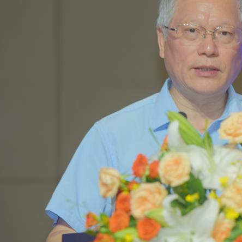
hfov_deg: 4.6
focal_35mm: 383
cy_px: 66
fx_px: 3029
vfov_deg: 4.6
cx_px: 194
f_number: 3.5
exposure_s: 1/100
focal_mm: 185
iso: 500
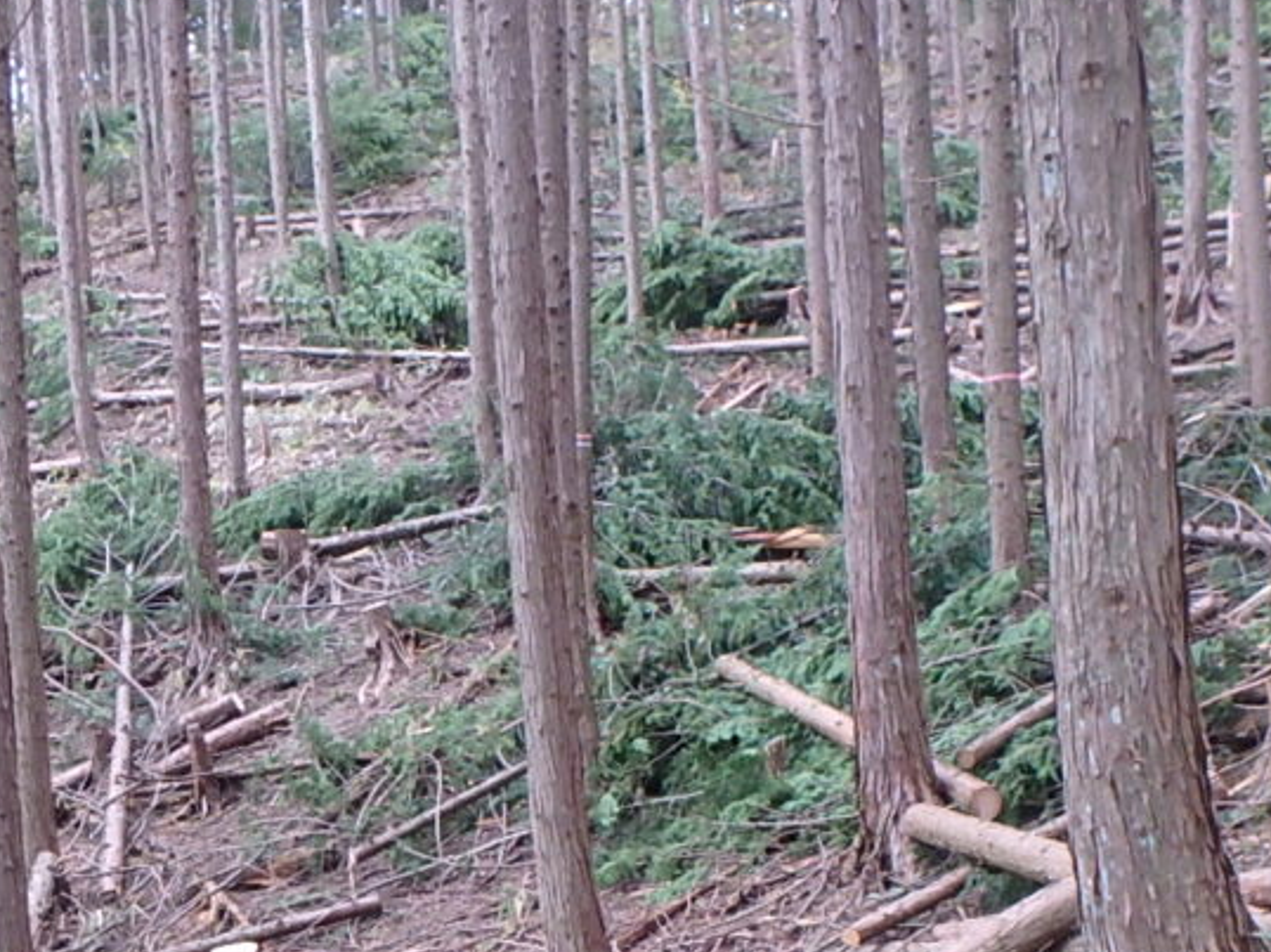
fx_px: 1835
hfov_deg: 38.2
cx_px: 579
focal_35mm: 50
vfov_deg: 27.4
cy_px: 950
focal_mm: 3.7
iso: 320
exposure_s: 1/30
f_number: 3.5
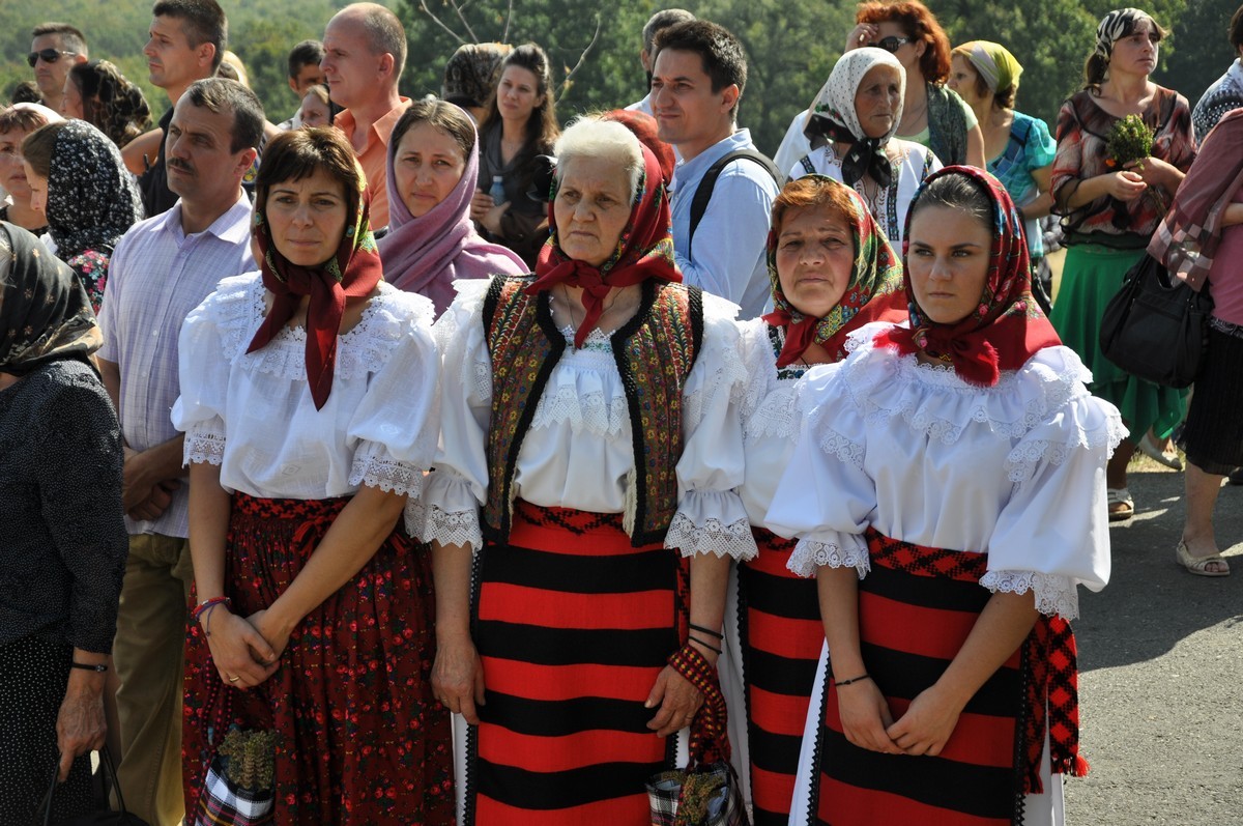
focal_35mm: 87
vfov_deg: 15.7
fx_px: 3000
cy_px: 413
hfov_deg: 23.4
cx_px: 622
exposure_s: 1/500
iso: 200
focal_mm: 58
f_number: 5.6
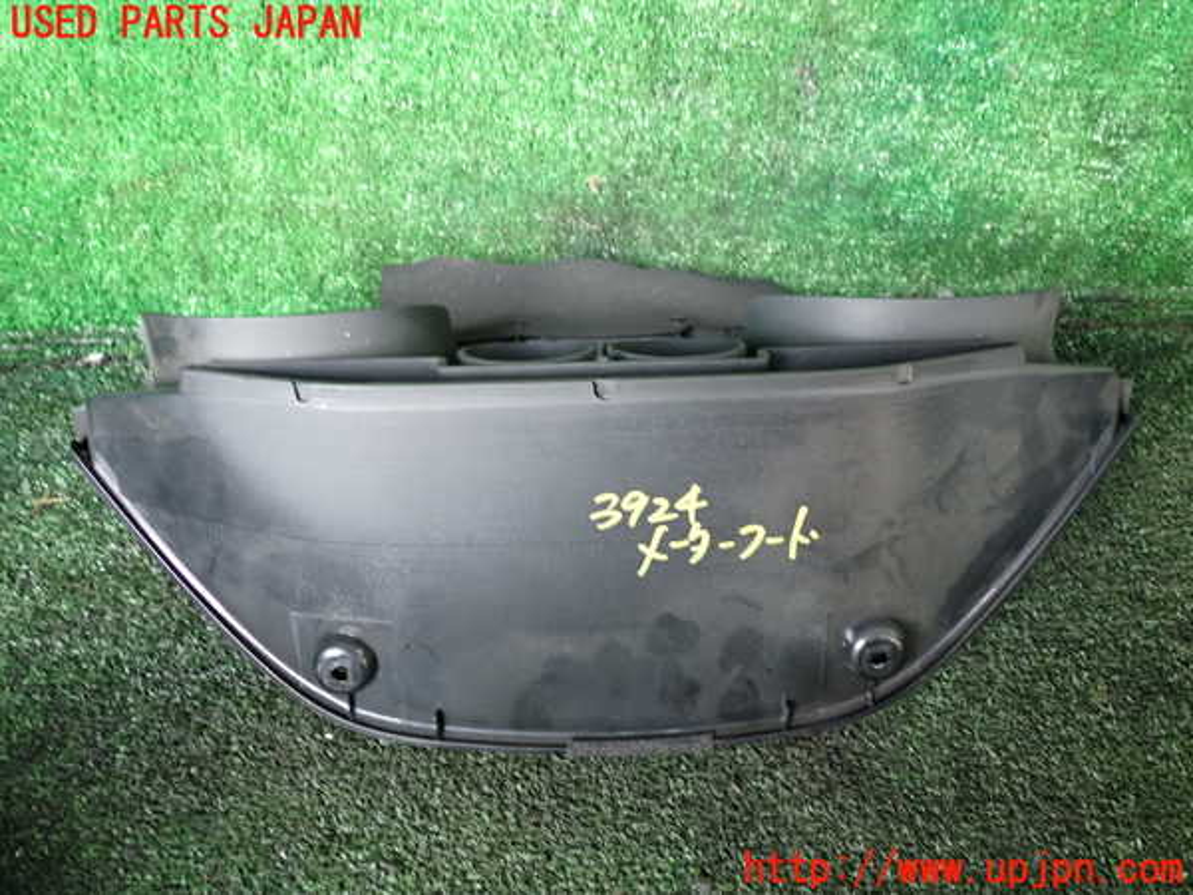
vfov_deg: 46.8
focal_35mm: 30
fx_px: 1034
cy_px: 448
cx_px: 596
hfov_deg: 60.0
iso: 200
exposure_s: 1/30
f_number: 2.3
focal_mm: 5.4
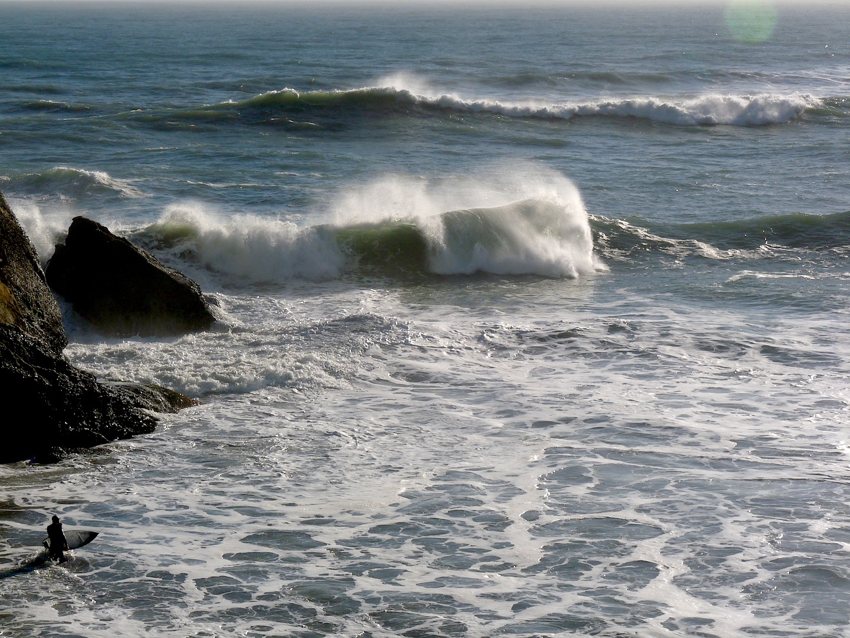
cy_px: 319
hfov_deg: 18.7
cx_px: 425
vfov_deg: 14.1
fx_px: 2578
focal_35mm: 105
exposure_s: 1/640
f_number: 8
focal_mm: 18.7
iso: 100
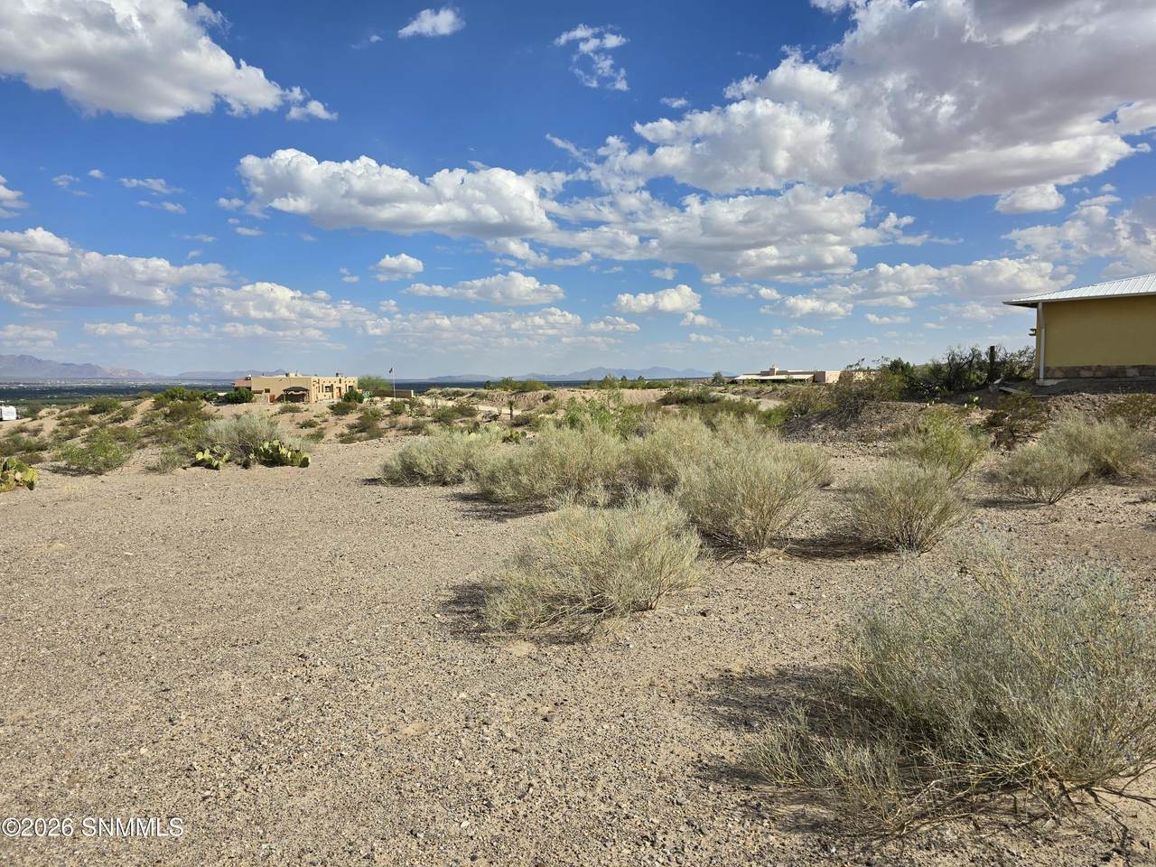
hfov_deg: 73.9
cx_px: 578
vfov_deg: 58.9
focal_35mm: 23
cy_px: 434
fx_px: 768
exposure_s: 1/1108
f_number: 1.7
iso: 12
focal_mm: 6.3
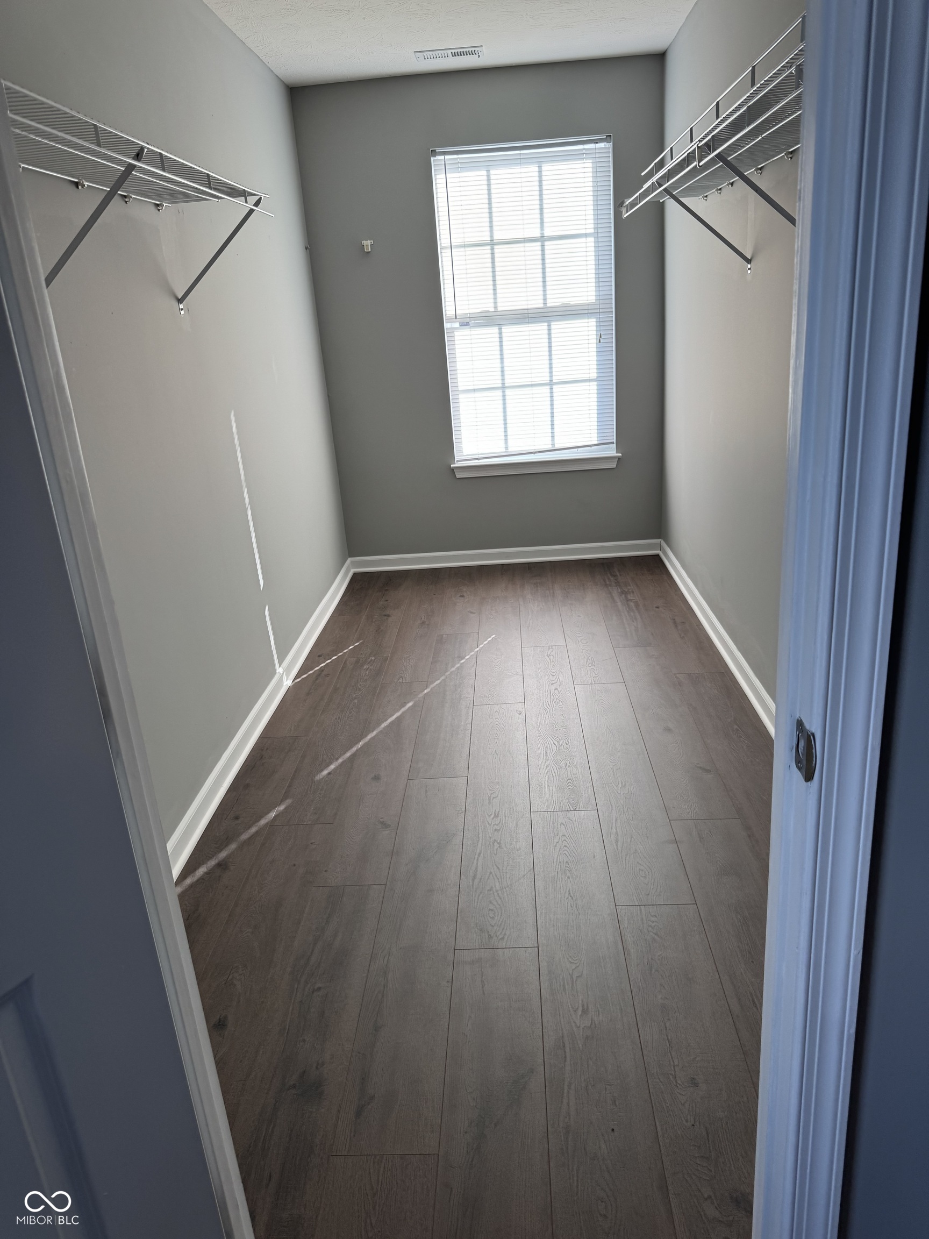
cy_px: 620
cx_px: 464
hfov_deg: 56.8
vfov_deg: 71.6
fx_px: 859
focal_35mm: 24
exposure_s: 1/121
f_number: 1.78
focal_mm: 6.76
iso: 80
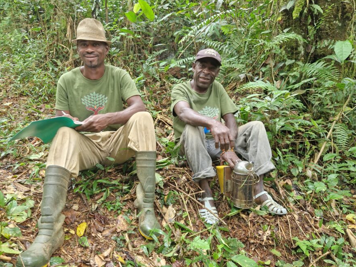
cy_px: 142
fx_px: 278
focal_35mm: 27
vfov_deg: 51.3
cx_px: 161
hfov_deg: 65.2
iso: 250
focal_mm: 5.4
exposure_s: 1/100
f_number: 1.8
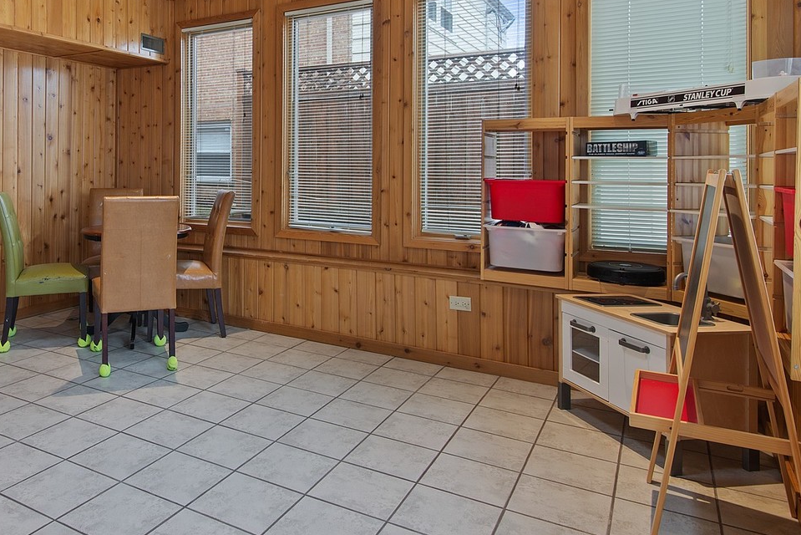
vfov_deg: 46.2
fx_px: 601
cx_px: 238
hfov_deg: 64.8
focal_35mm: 27
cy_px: 131
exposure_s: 1/4
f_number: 8
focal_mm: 16
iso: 200
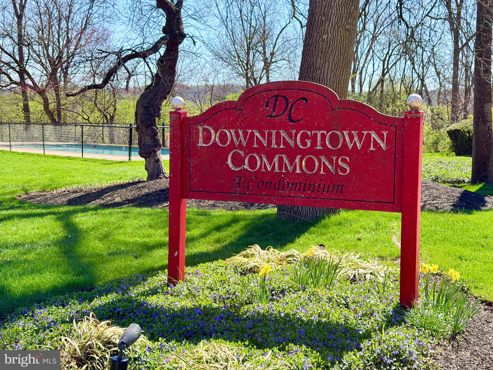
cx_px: 246
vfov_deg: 30.3
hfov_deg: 39.7
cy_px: 185
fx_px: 684
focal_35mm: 48
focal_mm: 6.76
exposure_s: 1/2342
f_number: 1.78
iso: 80
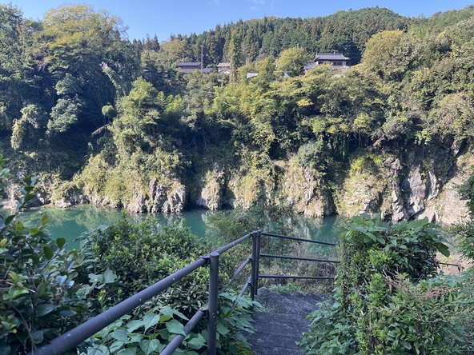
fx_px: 356
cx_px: 237
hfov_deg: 67.3
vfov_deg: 53.1
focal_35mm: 26
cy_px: 178
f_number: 1.6
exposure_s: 1/424
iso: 50
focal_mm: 5.1
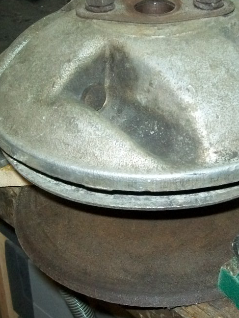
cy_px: 150
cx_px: 140
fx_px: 653
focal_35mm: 71
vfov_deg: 27.4
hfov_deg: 20.7
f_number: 2.7
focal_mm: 6
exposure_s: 1/125
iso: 200
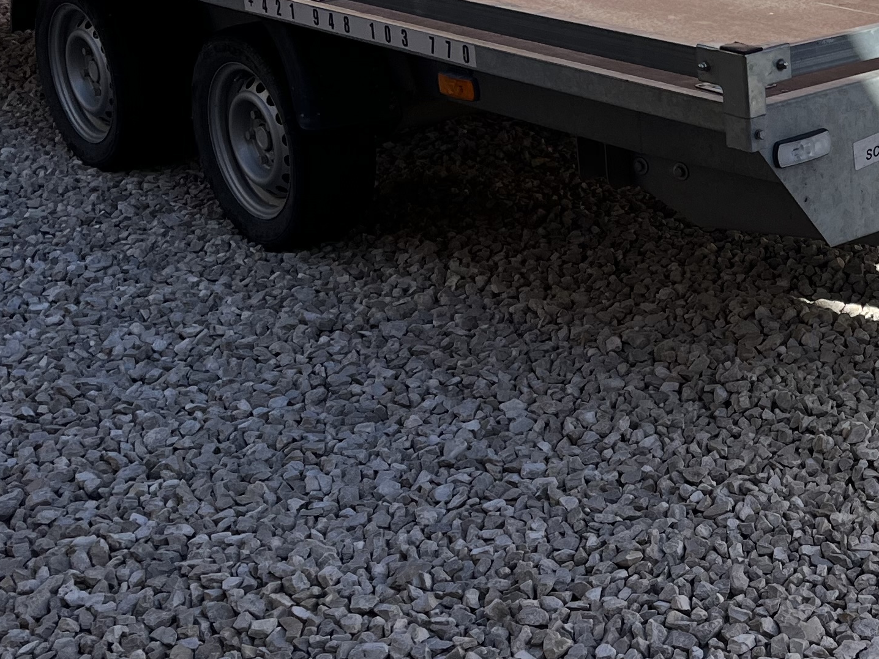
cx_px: 908
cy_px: 179
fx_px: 1854
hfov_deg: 25.2
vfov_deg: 20.0
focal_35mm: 73
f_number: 1.6
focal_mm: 5.1
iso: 50
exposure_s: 1/3215
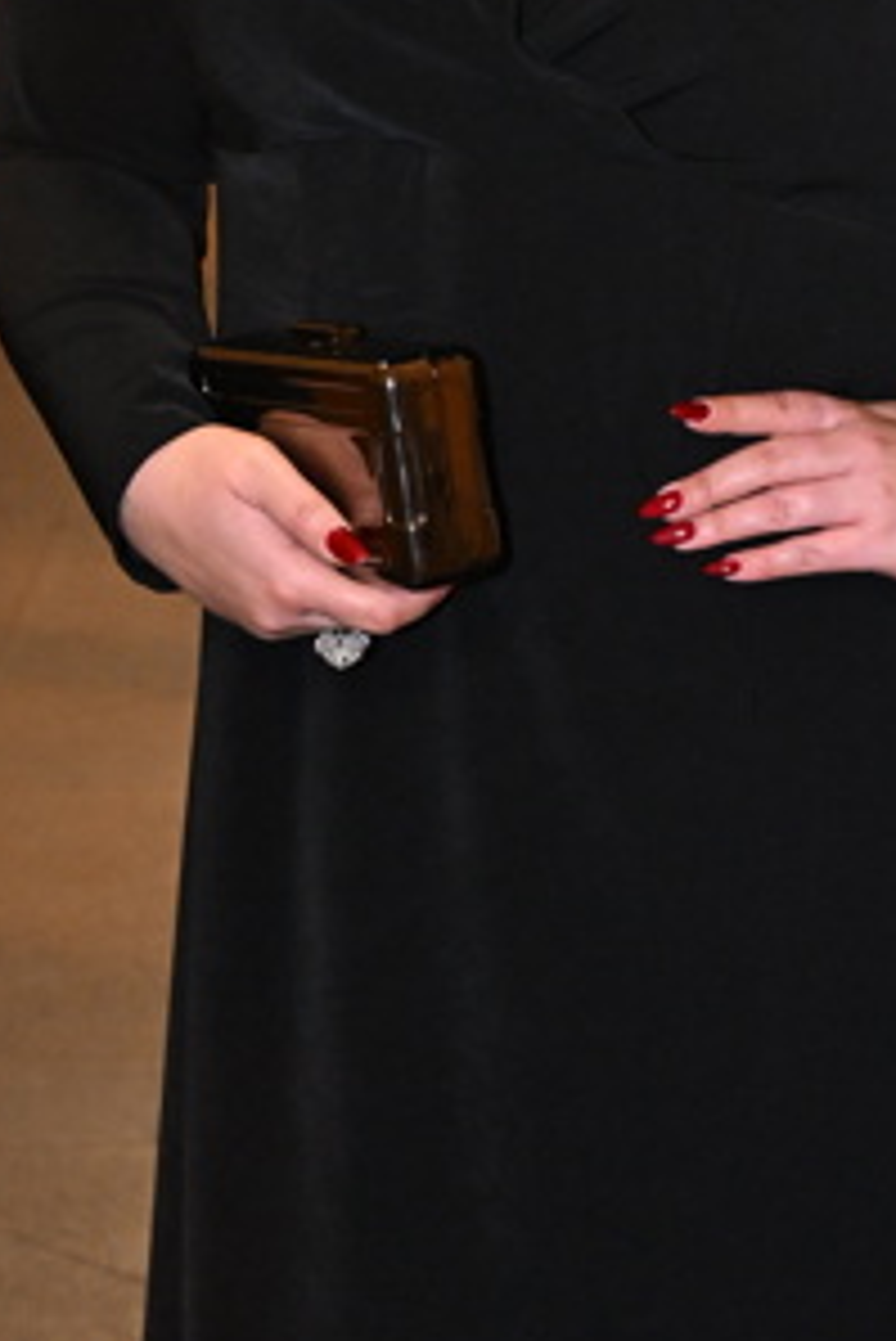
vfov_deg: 16.4
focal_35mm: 125
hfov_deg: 10.9
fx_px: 4661
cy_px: 785
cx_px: 770
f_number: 4.5
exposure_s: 1/60
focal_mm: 36
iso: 3200
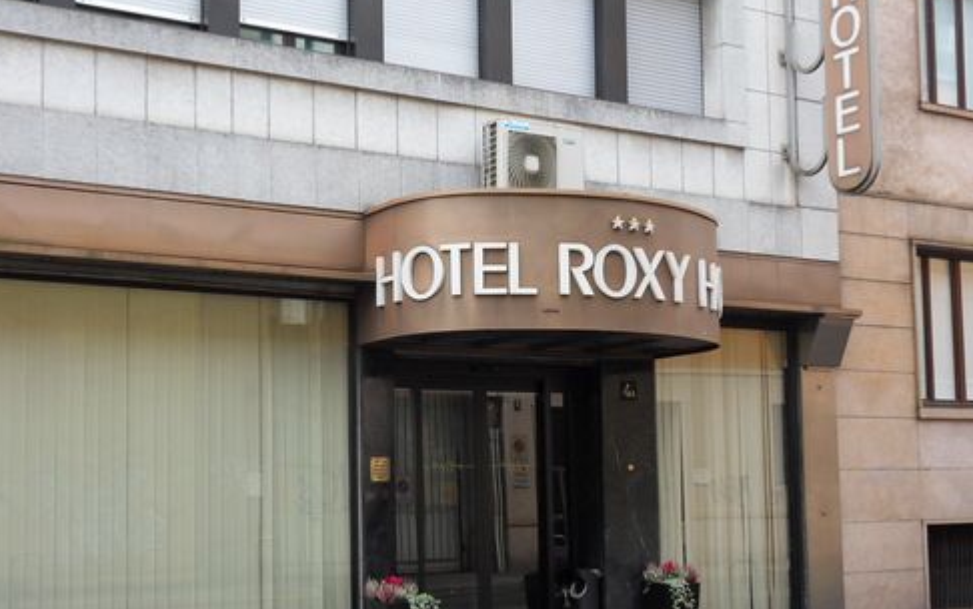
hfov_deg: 36.9
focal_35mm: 55
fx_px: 1459
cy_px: 395
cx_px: 450
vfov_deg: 23.5
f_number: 4.2
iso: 100
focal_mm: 7.9
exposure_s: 1/60
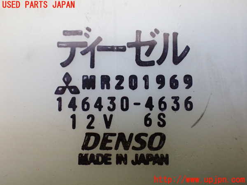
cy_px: 92
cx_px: 124
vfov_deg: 46.8
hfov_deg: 60.0
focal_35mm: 30
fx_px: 214
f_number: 2.3
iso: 800
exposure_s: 1/50
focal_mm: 5.4
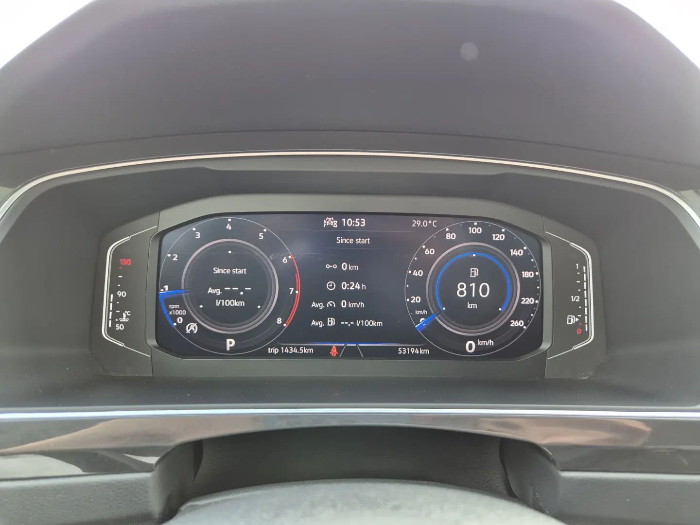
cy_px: 262
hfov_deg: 73.9
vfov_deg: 58.9
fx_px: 465
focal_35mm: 23
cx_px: 350
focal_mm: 5.4
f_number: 1.8
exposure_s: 1/100
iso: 160
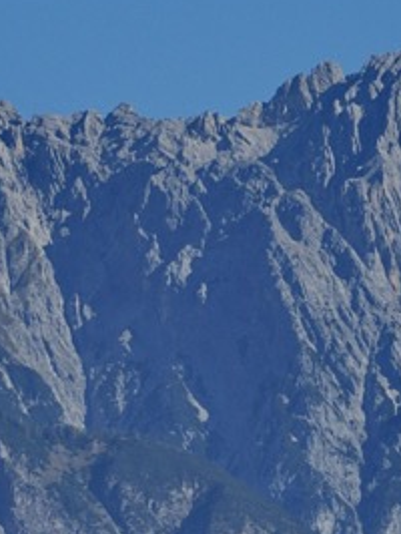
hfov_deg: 2.0
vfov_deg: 2.6
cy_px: 527
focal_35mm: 748
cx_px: 375
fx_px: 11533
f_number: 11
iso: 100
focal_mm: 135
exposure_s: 1/250
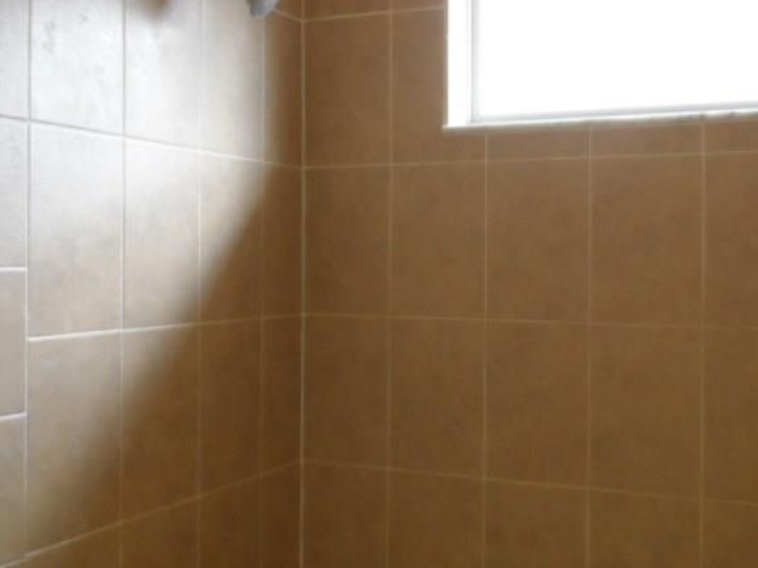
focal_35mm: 43
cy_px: 257
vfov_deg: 33.6
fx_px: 942
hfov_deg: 43.8
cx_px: 421
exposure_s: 1/30
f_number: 3.2
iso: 320
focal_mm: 4
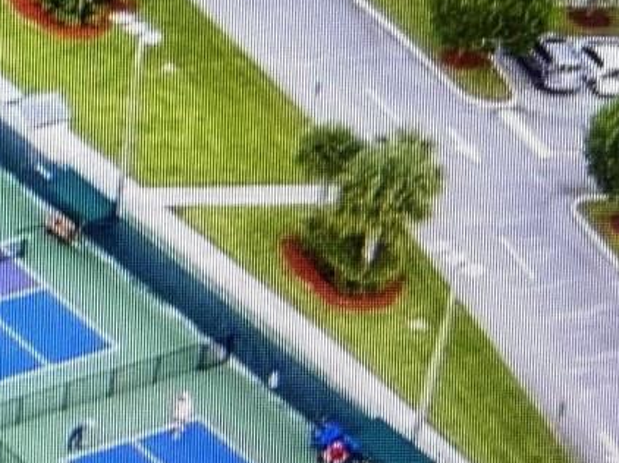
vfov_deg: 16.2
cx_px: -84
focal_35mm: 91
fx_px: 1626
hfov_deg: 20.4
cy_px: 129
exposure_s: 1/120
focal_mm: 2.22
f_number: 2.2
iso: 200
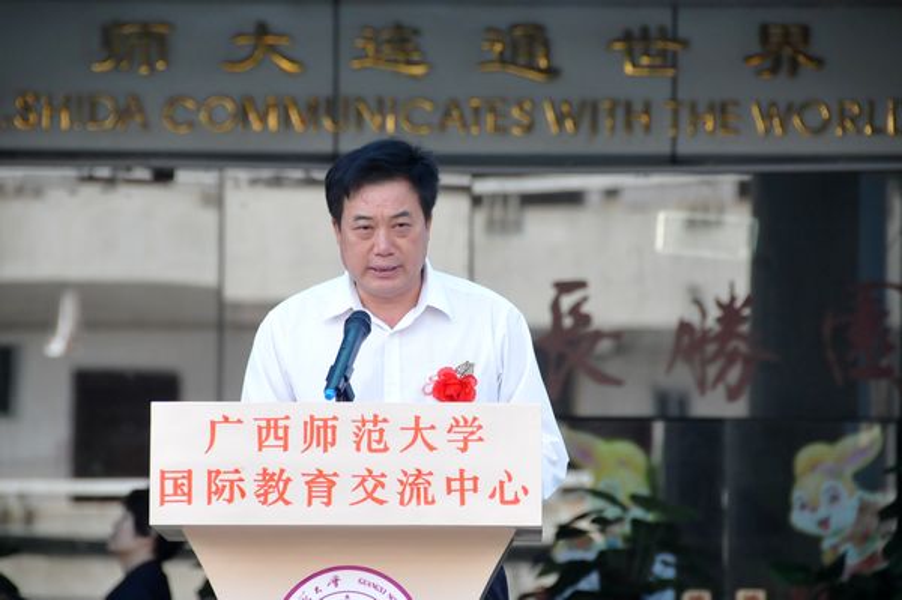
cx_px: 451
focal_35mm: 255
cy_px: 300
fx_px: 6384
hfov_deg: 8.1
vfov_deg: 5.4
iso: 1600
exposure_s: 1/400
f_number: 5.6
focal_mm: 170
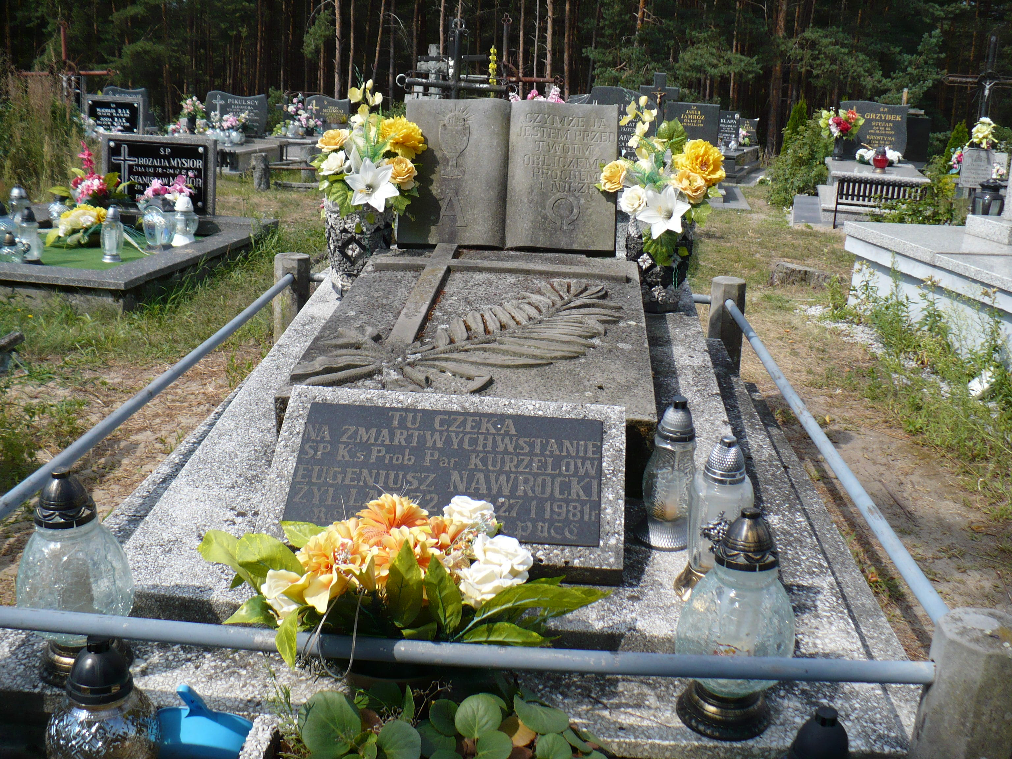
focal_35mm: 37
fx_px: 1082
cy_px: 380
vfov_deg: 38.7
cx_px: 506
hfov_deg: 50.1
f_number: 2.8
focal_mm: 6.1
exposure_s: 1/1300
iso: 100
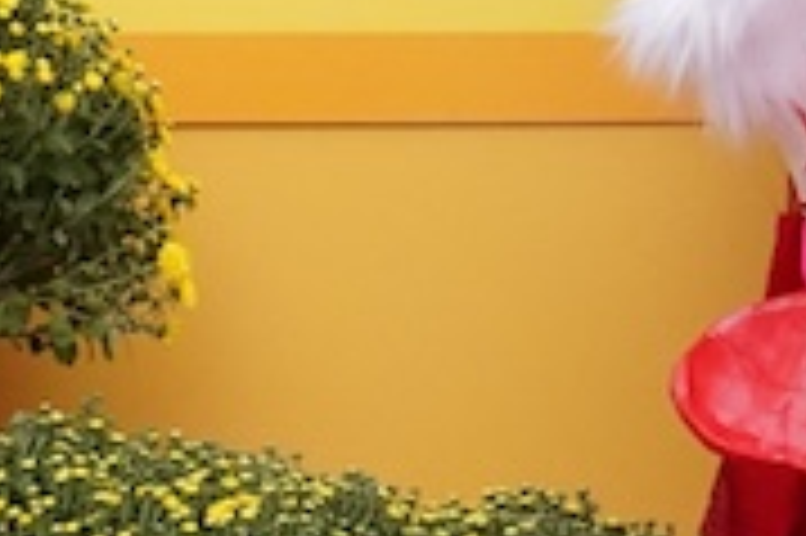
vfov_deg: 3.1
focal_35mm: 436
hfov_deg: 4.5
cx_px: 2459
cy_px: 315
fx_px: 9752
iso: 6400
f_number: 10
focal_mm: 65
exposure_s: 1/400
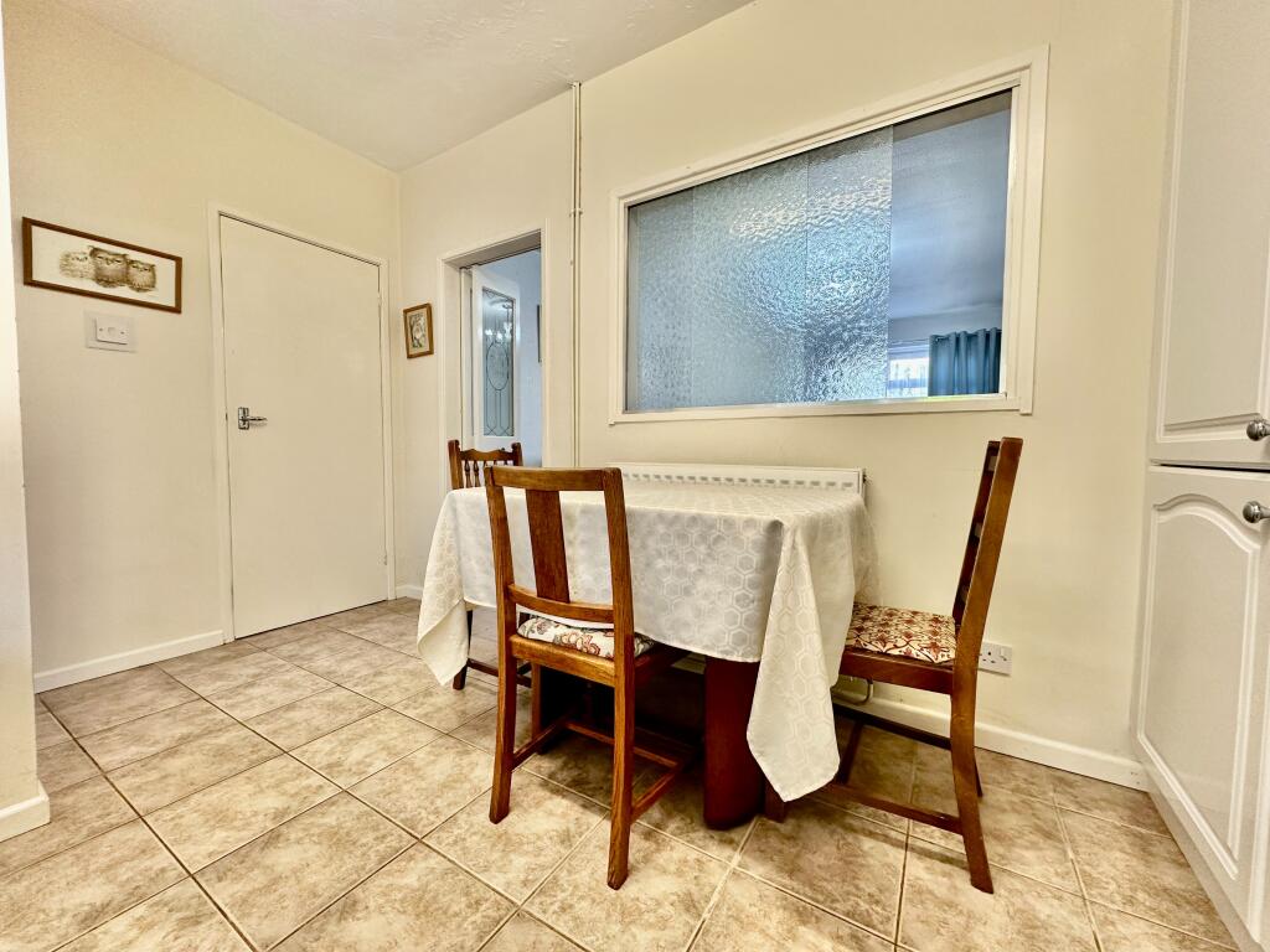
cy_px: 476
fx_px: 514
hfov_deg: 102.1
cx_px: 635
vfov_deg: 85.7
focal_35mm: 14
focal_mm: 2.22
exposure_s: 1/100
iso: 160
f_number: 2.2
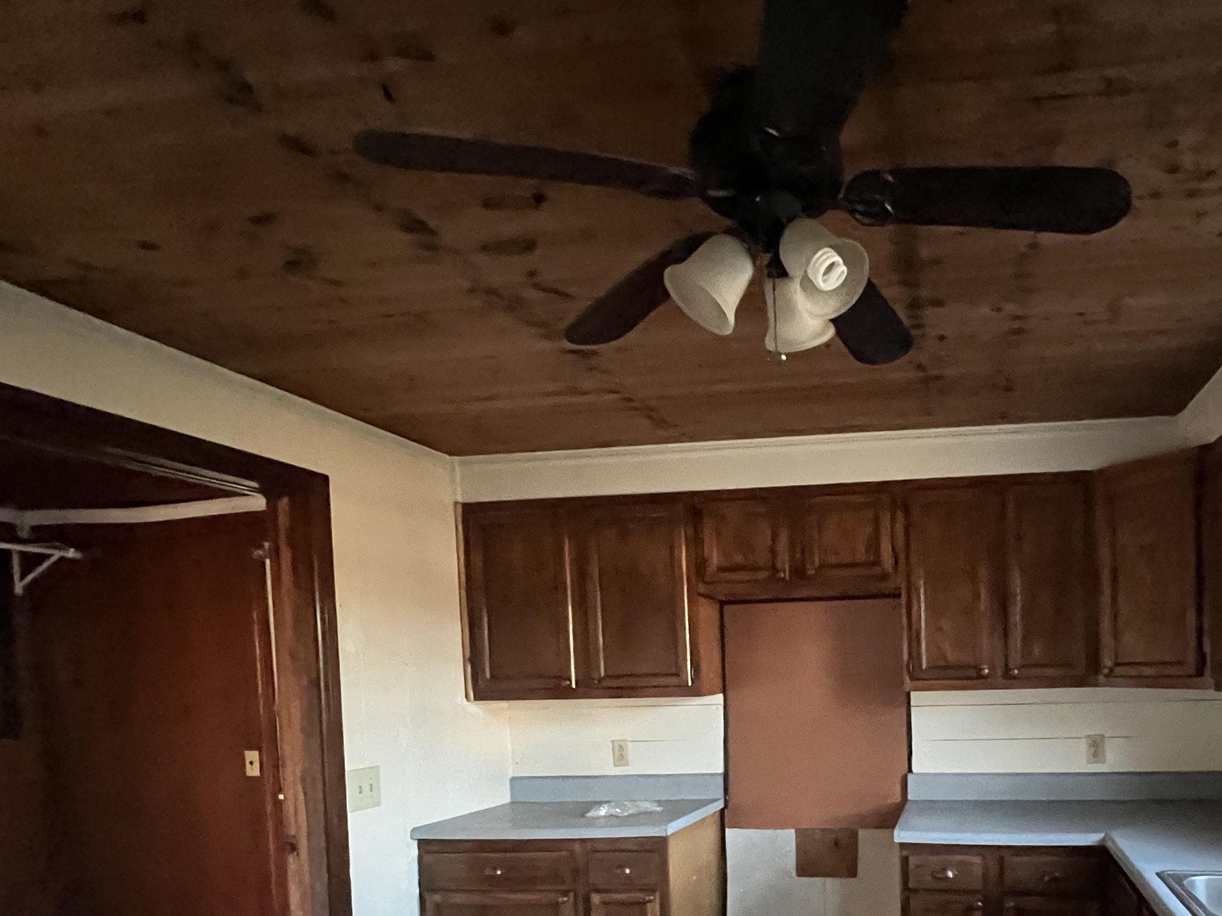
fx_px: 741
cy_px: 709
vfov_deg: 59.4
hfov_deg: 74.7
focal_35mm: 21
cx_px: 878
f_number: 1.8
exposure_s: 1/38
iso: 1250
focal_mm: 1.57
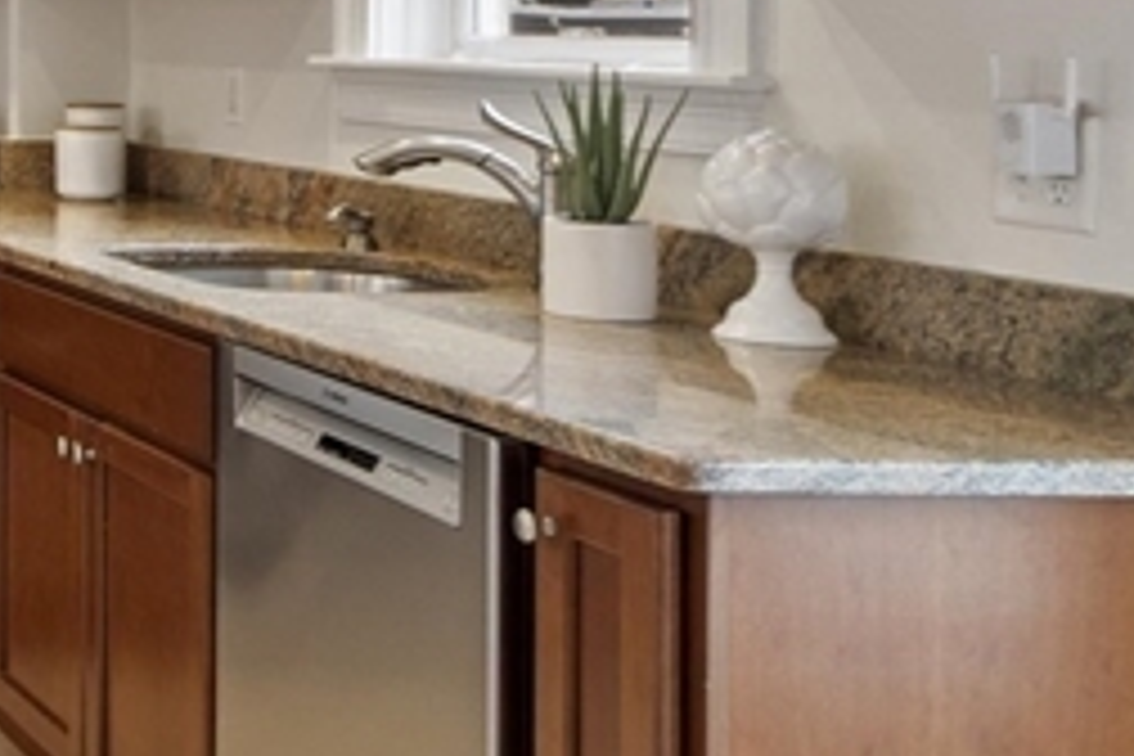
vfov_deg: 21.6
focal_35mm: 61
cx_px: -729
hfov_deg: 23.3
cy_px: 34
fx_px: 1921
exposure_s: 1/1.67
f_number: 8
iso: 320
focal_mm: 10
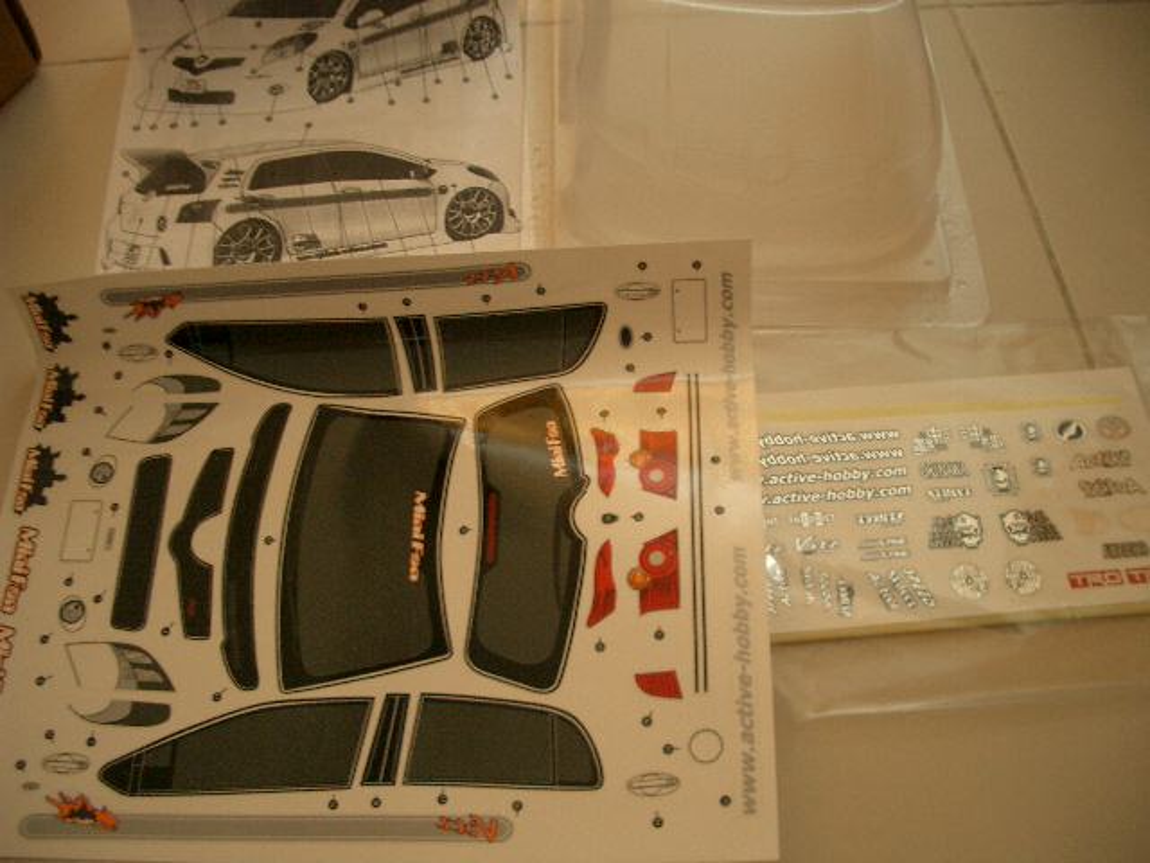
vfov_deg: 40.7
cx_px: 575
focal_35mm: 35
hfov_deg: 52.6
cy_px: 432
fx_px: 1163
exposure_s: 1/10
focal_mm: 5.8
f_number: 2.6
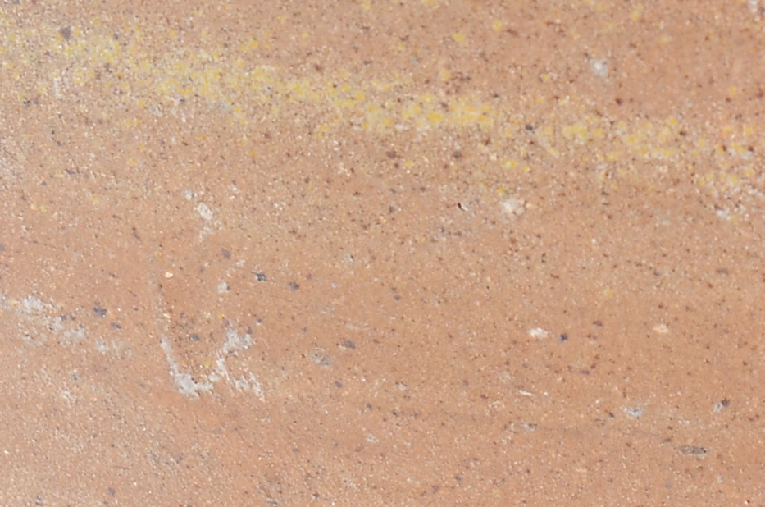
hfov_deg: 6.3
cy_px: -382
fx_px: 6934
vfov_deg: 4.2
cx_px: 942
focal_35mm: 327
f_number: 10
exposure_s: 1/80
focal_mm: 55
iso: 320
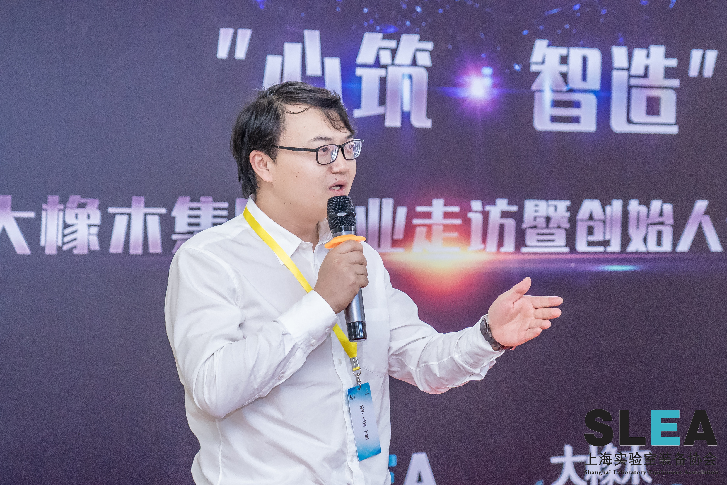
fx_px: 2120
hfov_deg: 19.5
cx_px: 364
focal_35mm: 105
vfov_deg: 13.0
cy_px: 242
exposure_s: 1/125
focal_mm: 70
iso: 5000
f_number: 4
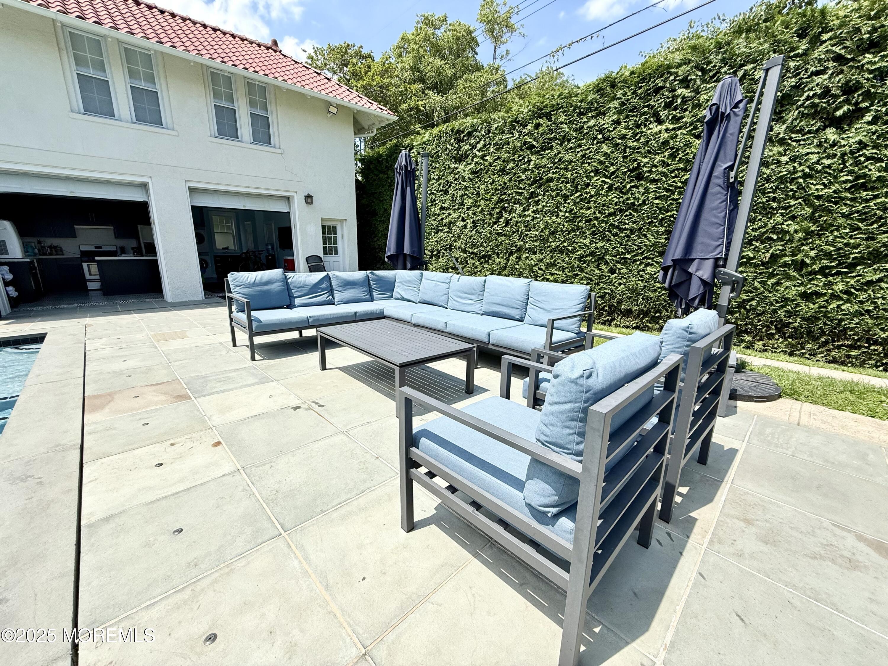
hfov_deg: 102.1
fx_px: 359
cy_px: 333
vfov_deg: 85.7
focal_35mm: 14
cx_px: 444
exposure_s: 1/2024
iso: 50
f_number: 2.2
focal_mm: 2.22
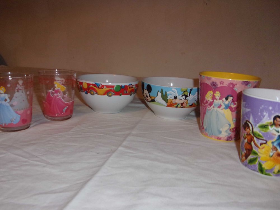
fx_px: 226
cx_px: 140
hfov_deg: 63.4
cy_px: 105
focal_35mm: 28
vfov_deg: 49.7
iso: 200
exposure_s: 1/34
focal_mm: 5.1
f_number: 3.9
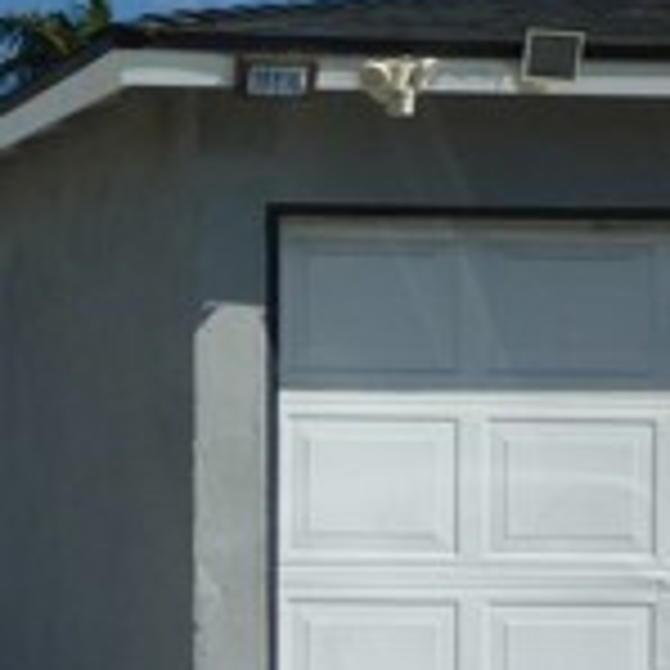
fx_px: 2409
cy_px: 369
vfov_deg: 15.8
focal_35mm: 110
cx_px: -576
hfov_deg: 13.9
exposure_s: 1/640
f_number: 5
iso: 80
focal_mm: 5.2
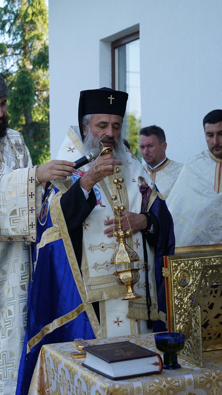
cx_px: 122
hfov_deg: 15.3
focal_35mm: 79
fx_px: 827
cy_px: 198
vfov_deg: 26.9
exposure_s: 1/320
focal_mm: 50
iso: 200
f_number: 4
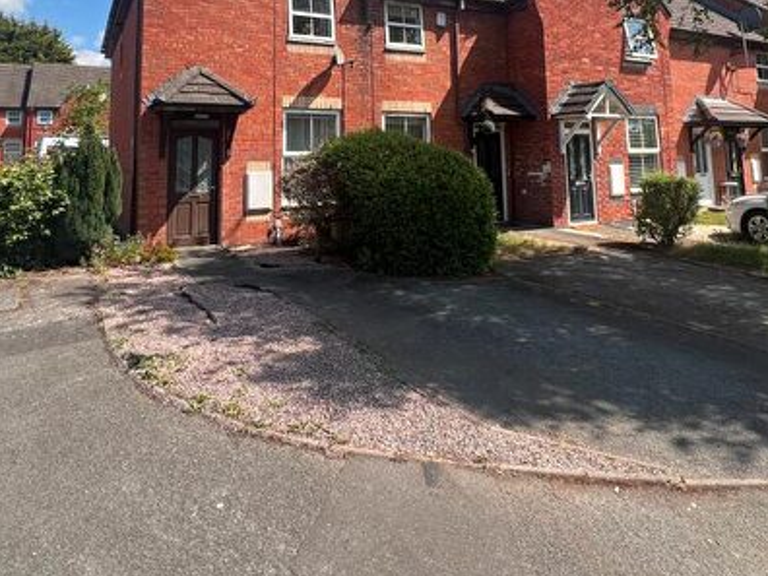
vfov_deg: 54.2
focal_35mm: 23
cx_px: 349
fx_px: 510
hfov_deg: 73.8
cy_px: 102
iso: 32
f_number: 1.8
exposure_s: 1/752
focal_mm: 1.57
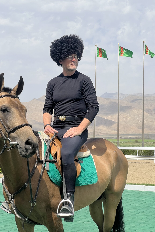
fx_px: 523
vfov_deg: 25.1
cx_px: 70
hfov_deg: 16.9
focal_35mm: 81
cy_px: 117
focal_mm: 9
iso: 32
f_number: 2.8
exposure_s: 1/779
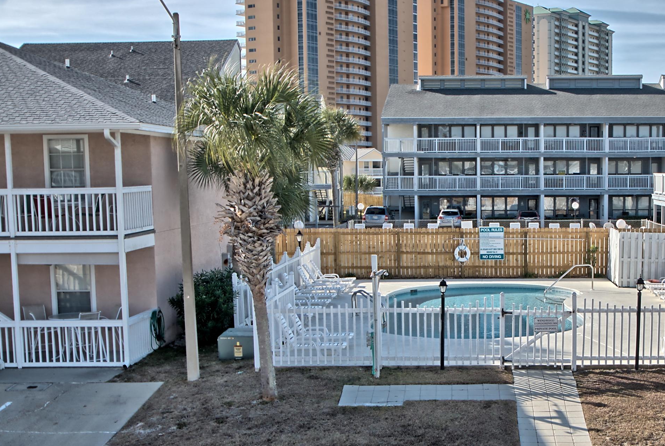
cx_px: 489
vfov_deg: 23.7
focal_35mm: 57
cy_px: 318
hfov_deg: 34.3
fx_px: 1055
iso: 200
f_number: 11
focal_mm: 24
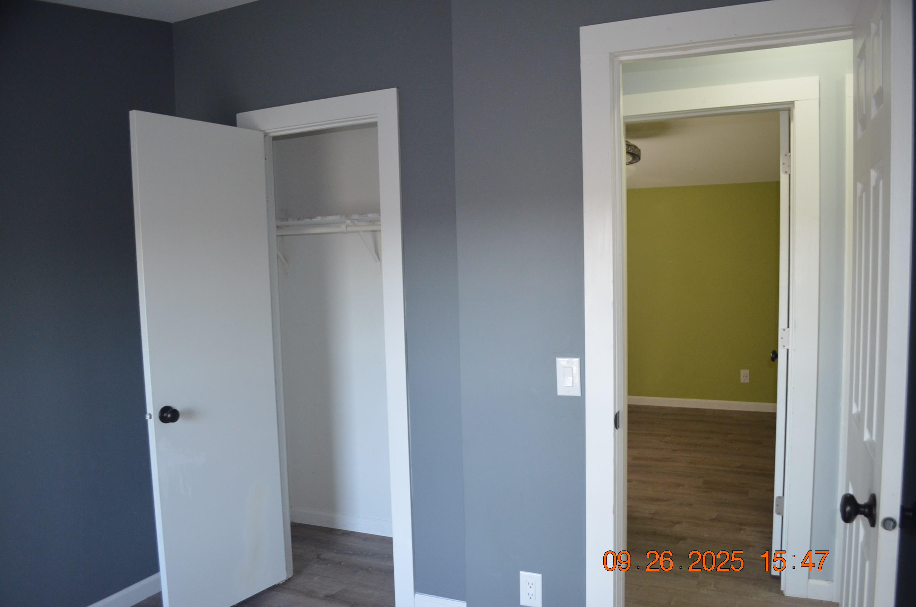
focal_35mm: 27
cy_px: 304
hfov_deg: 67.5
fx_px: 686
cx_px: 458
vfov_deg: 47.7
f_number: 3.5
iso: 1100
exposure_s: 1/60
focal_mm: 18
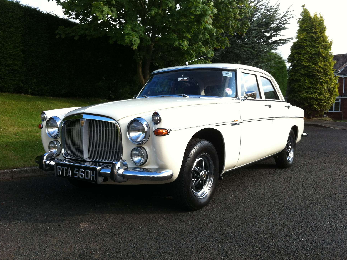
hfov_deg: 51.4
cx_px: 177
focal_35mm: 36
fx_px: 361
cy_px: 127
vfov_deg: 39.6
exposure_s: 1/287
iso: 80
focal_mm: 3.85
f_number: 2.8
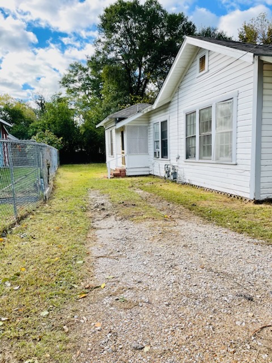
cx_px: 136
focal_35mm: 26
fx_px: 272
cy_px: 182
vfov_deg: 67.3
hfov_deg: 53.1
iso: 32
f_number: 1.6
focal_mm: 4.2
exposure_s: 1/1416
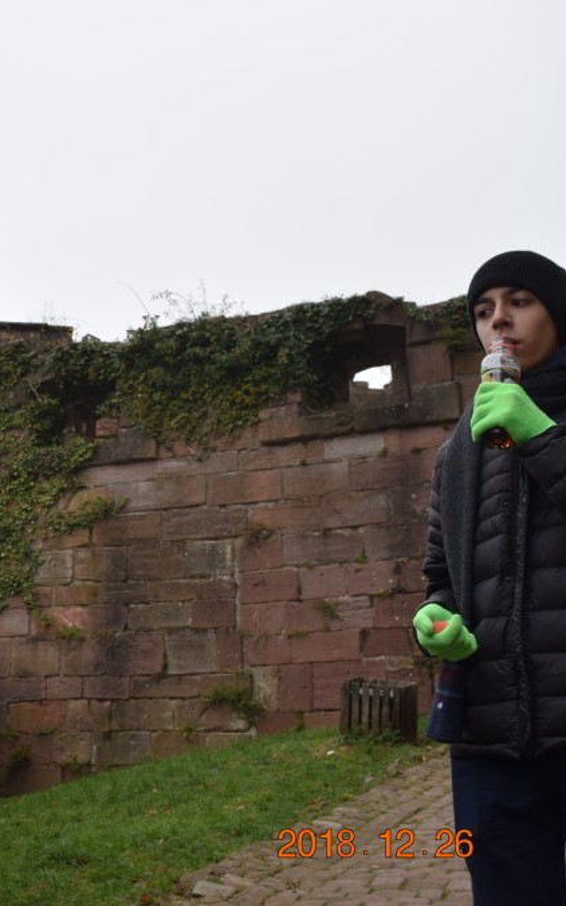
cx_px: -83
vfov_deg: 39.6
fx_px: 1258
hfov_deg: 23.5
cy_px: 455
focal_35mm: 51
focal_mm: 22
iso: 400
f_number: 6.3
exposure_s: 1/160
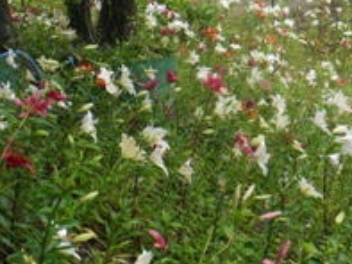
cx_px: 345
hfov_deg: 22.9
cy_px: 116
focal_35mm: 82
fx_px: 834
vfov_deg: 18.0
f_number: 4
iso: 100
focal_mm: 18
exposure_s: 1/125
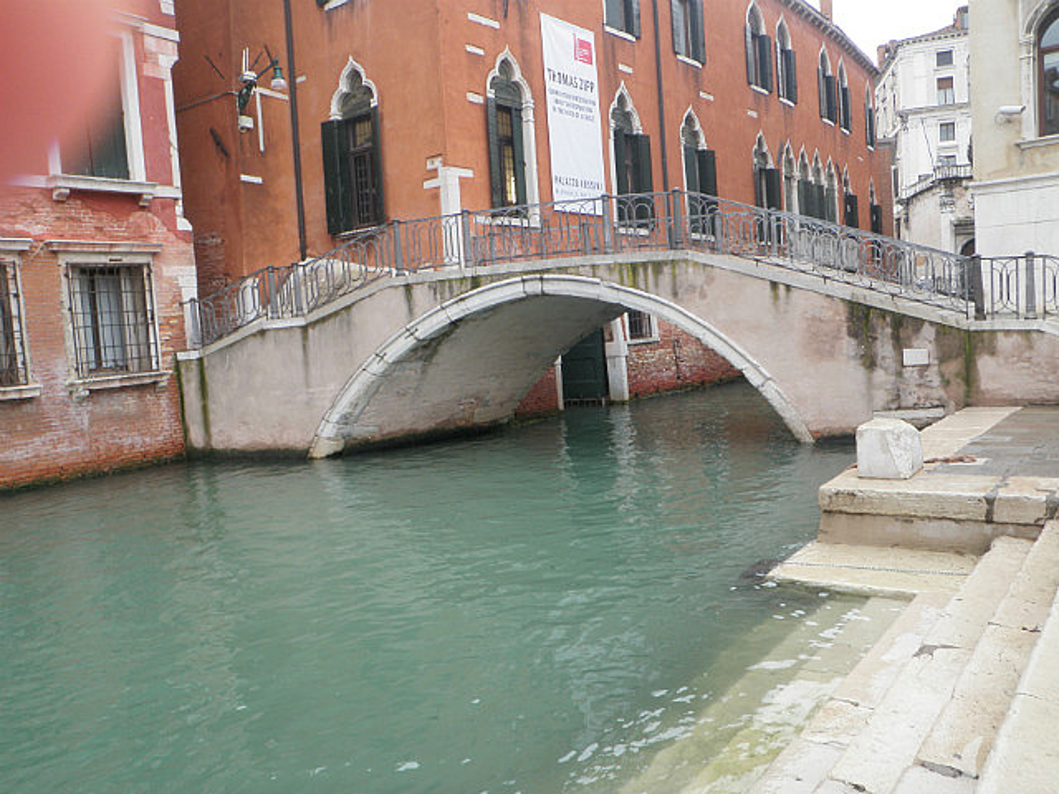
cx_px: 530
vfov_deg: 49.7
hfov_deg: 63.4
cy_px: 397
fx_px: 857
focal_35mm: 28
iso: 50
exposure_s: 1/80
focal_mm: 5
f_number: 3.5
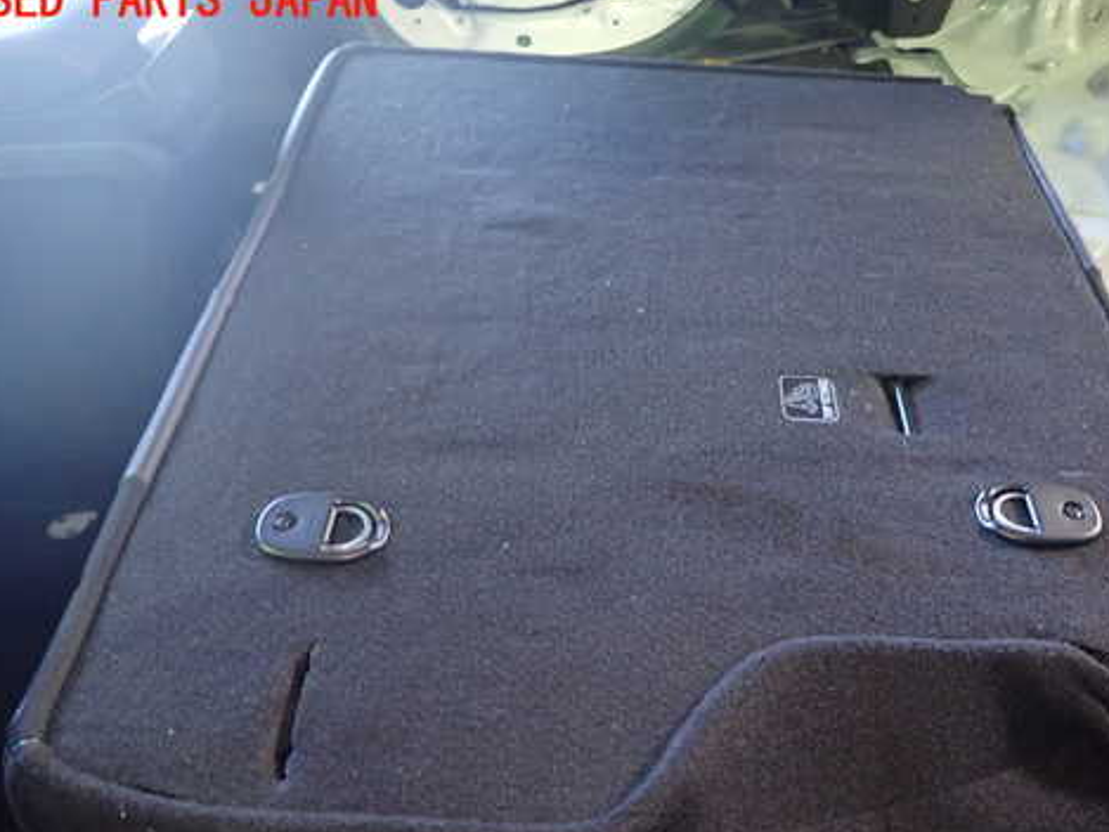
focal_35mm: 32
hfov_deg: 56.4
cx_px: 657
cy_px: 503
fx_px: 1025
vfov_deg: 43.9
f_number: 2
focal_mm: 4.5
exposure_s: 1/20
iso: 800
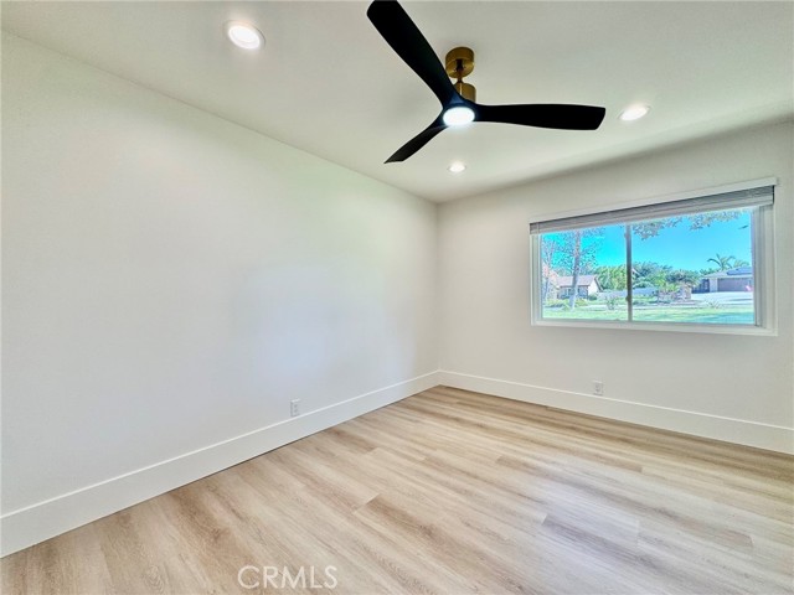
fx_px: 321
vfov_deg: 85.7
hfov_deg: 102.1
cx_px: 397
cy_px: 298
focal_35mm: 14
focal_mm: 2.22
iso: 100
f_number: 2.2
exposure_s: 1/120
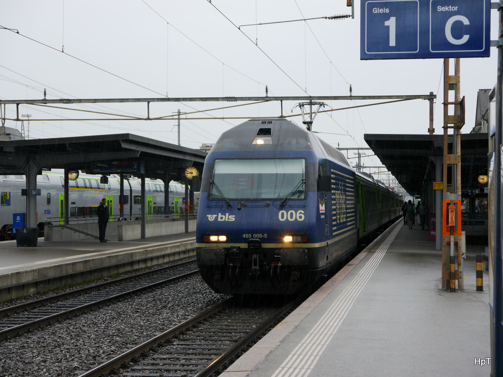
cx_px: 252
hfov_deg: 23.3
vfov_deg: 17.6
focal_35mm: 84
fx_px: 1221
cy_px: 188
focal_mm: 42
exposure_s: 1/100
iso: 160
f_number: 5.6
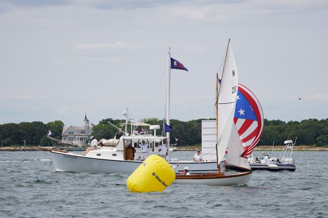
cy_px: 109
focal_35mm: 252
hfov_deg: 8.2
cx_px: 164
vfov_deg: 5.5
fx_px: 2295
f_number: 5
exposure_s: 1/1250
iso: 160
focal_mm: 168
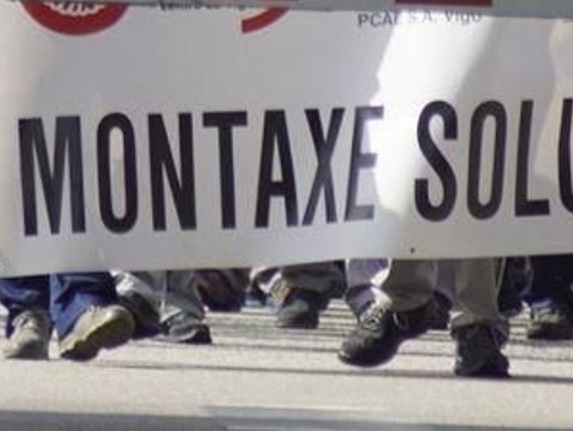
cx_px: 120
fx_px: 24534
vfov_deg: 1.0
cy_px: -133
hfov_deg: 1.3
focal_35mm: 1481
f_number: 5.6
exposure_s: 1/500
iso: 200
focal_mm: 300
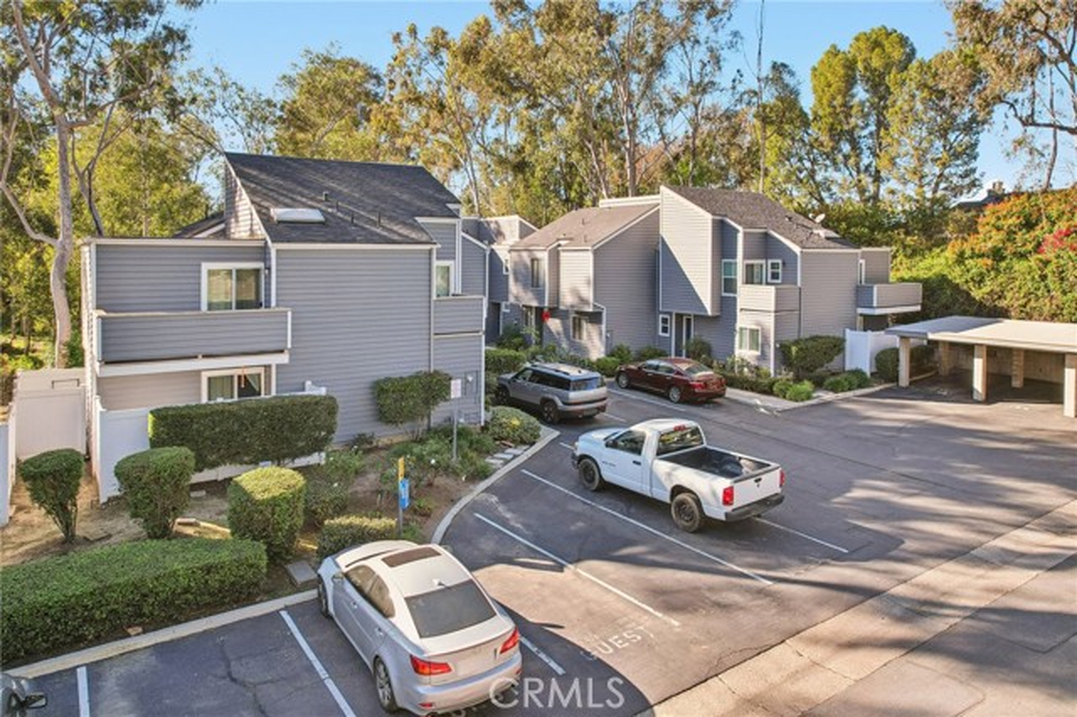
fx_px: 658
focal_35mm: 22
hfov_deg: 78.6
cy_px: 358
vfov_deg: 57.2
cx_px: 538
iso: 100
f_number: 2.8
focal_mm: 8.4
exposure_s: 1/500
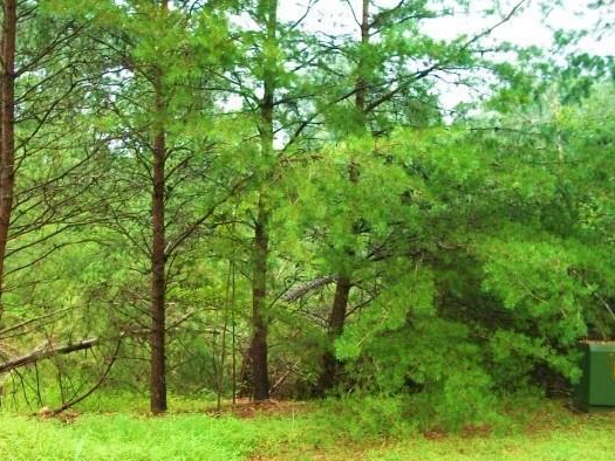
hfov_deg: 47.6
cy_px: 262
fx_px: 693
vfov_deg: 36.8
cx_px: 251
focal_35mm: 39
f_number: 2.9
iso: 86
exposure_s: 1/30
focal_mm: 5.7
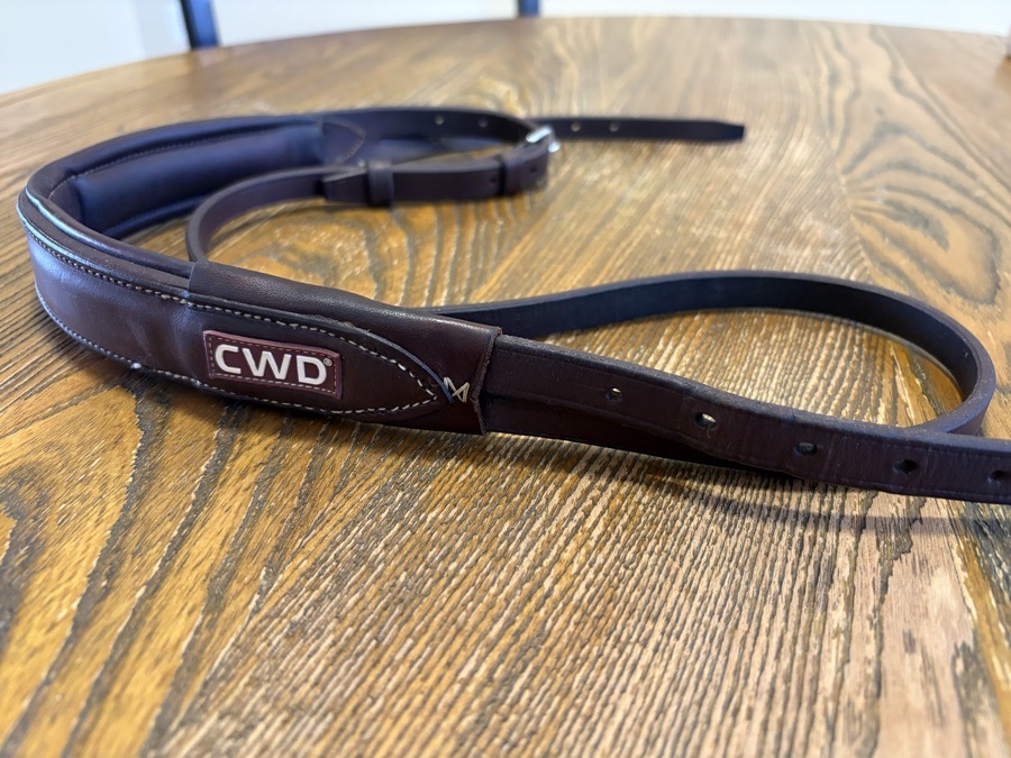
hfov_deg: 67.3
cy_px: 379
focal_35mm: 26
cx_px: 506
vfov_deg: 53.1
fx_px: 759
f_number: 1.6
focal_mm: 5.96
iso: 400
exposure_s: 1/40
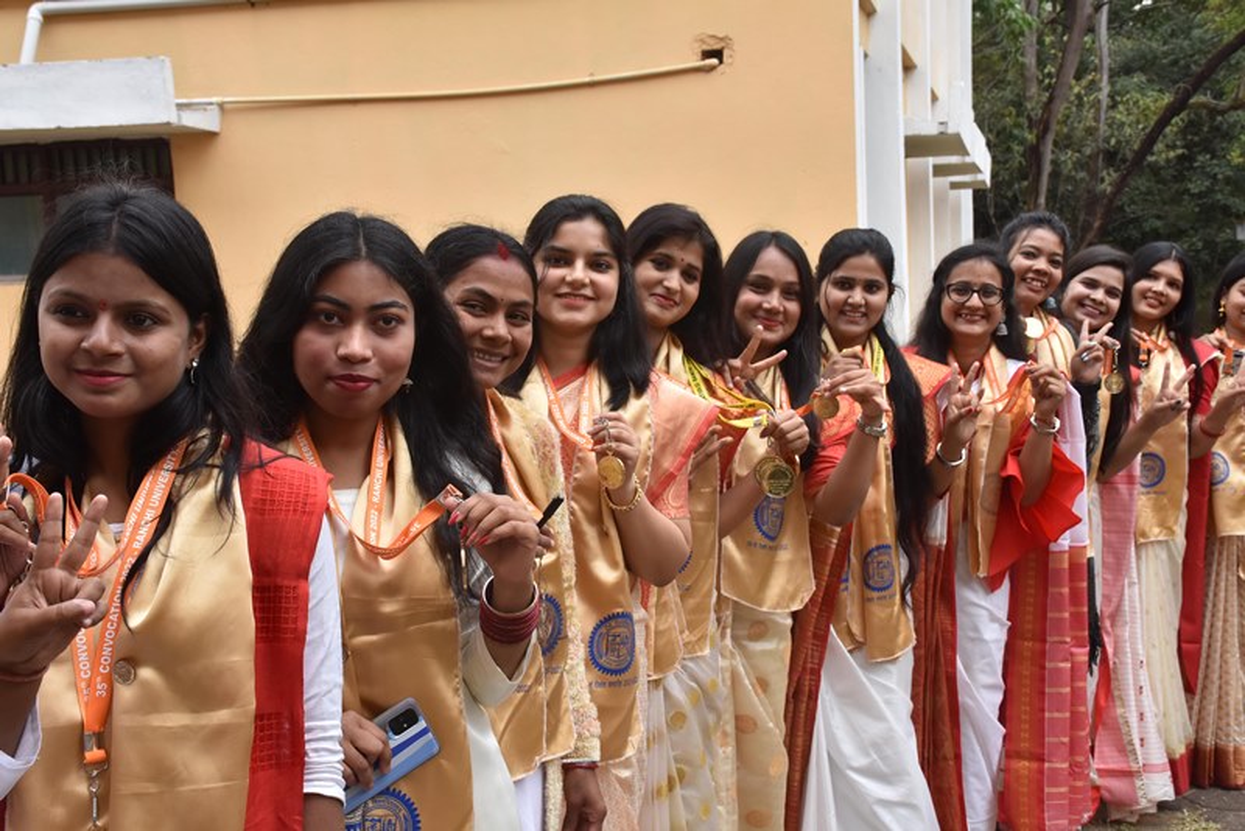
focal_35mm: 48
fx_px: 1661
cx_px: 622
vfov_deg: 28.1
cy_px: 416
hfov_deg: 41.1
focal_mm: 32
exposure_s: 1/400
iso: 400
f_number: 10
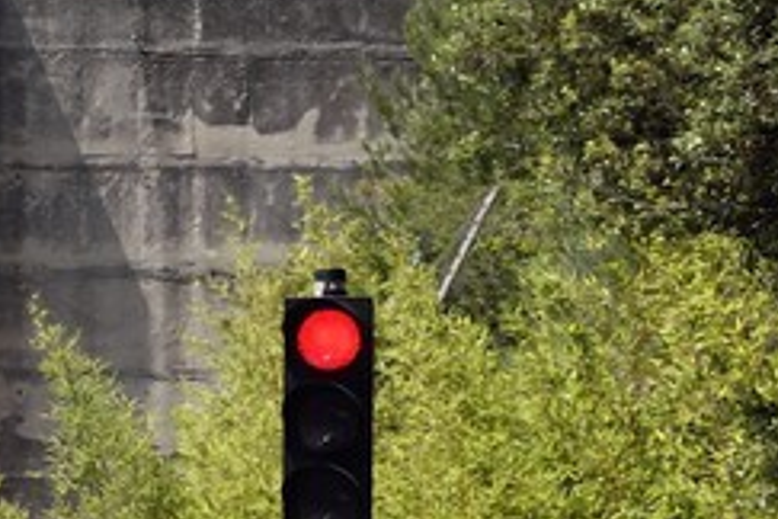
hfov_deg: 6.4
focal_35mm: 303
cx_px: -1156
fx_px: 6548
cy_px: 330
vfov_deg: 4.5
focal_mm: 46
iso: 200
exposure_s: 1/250
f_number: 11
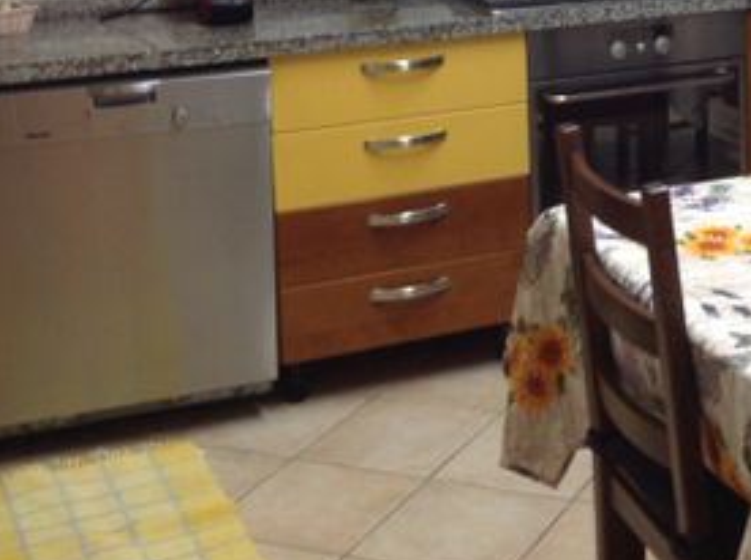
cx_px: 724
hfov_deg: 24.7
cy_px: -33
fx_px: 1646
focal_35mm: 76
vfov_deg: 18.7
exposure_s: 1/15
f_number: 2.4
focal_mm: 4.28
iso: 80
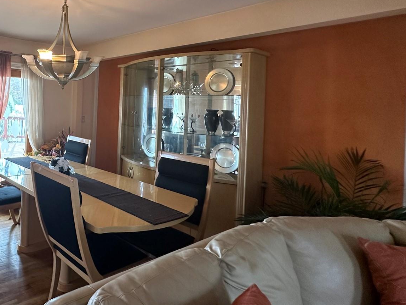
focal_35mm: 25
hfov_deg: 61.3
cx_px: 61
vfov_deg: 53.8
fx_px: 293
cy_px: 103
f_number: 2.2
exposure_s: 1/60
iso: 250
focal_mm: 2.22
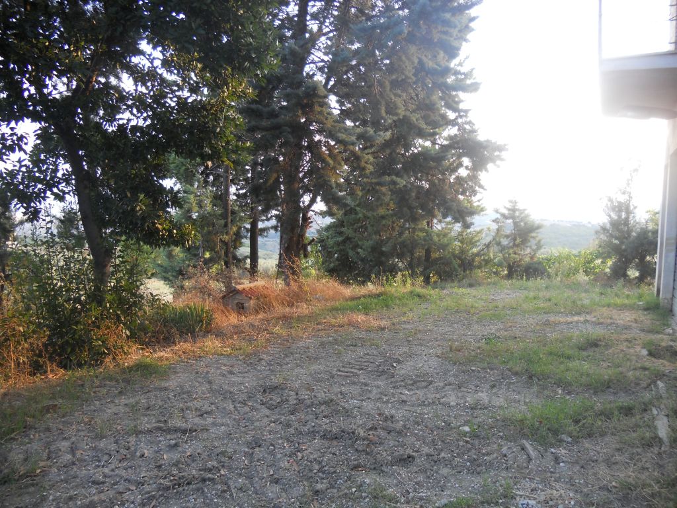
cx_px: 338
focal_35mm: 27
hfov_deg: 65.3
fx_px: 528
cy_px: 254
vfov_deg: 51.4
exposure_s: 1/50
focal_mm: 4.9
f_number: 3.2
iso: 80
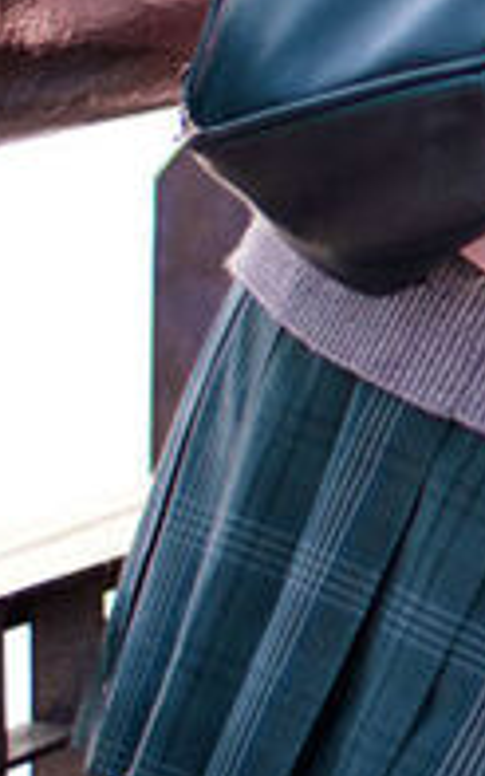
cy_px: -163
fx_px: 8614
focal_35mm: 407
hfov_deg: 3.1
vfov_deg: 5.1
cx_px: 1763
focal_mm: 50
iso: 100
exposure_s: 1/4000
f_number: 1.4
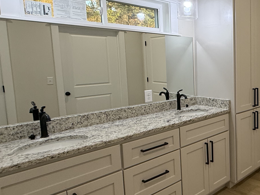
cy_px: 87
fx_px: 233
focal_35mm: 31
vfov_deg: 45.4
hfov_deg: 49.6
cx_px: 249
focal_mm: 2.22
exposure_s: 1/120
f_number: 2.2
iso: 160
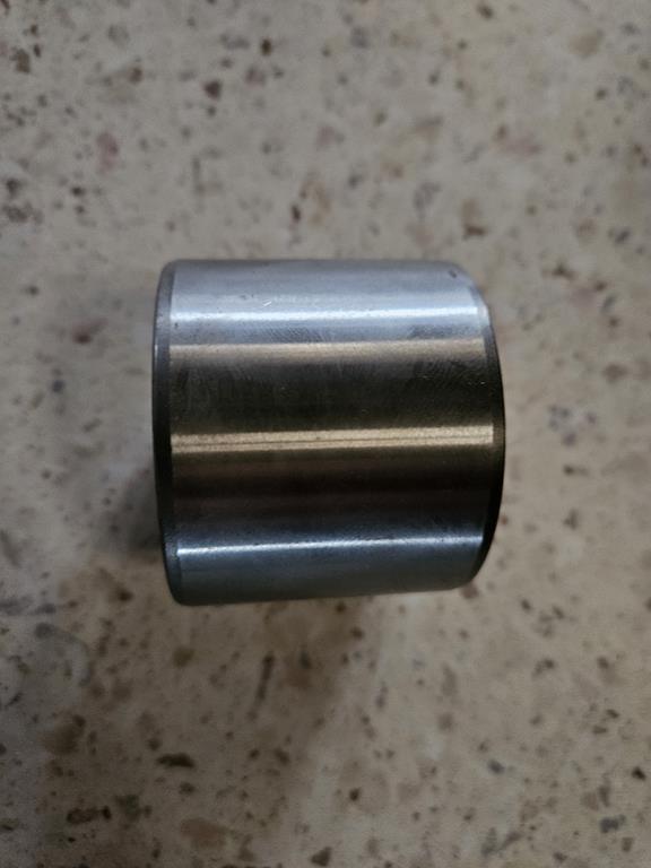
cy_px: 434
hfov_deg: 58.9
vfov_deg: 73.9
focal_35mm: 23
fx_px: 577
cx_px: 326
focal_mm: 5.4
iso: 640
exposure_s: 1/25
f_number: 1.8
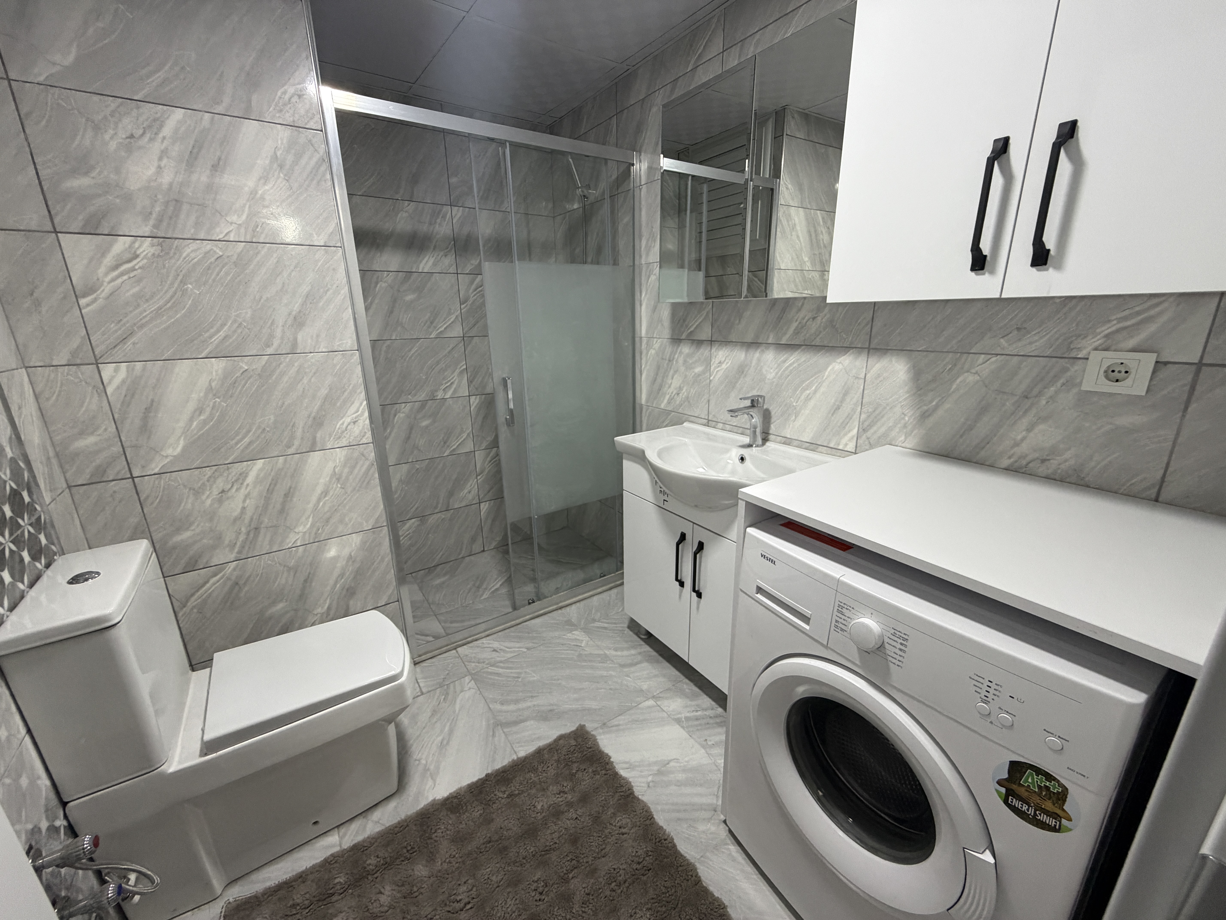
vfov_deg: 85.7
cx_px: 613
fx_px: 496
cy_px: 460
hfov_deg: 102.1
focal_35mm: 14
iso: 320
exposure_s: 1/100
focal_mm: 2.22
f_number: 2.2
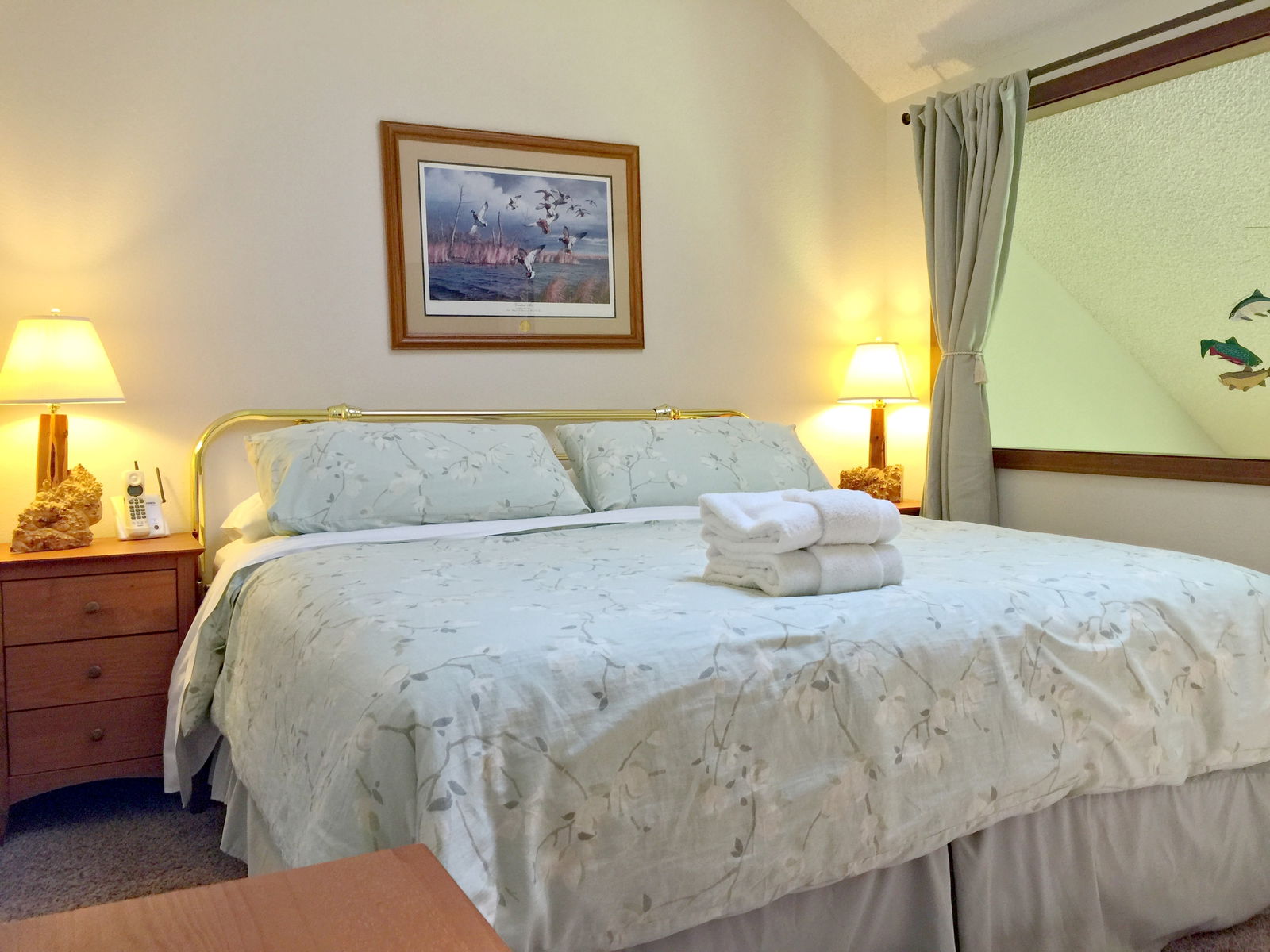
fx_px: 1064
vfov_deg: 48.2
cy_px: 476
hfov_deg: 61.7
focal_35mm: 29
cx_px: 635
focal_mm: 4.15
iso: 40
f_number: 2.2
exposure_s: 1/15
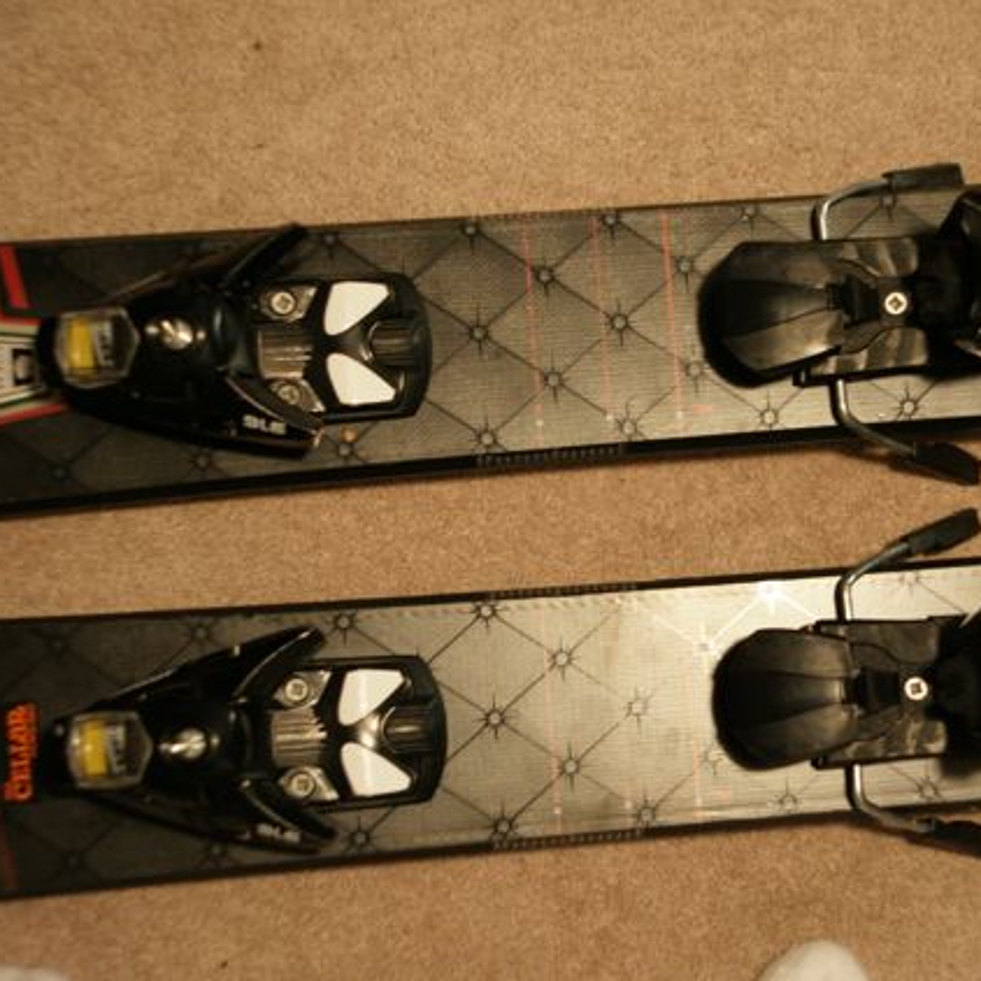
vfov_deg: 25.5
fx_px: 2169
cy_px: 492
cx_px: 618
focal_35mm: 68
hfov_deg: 25.4
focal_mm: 35
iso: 800
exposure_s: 1/15
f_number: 3.5
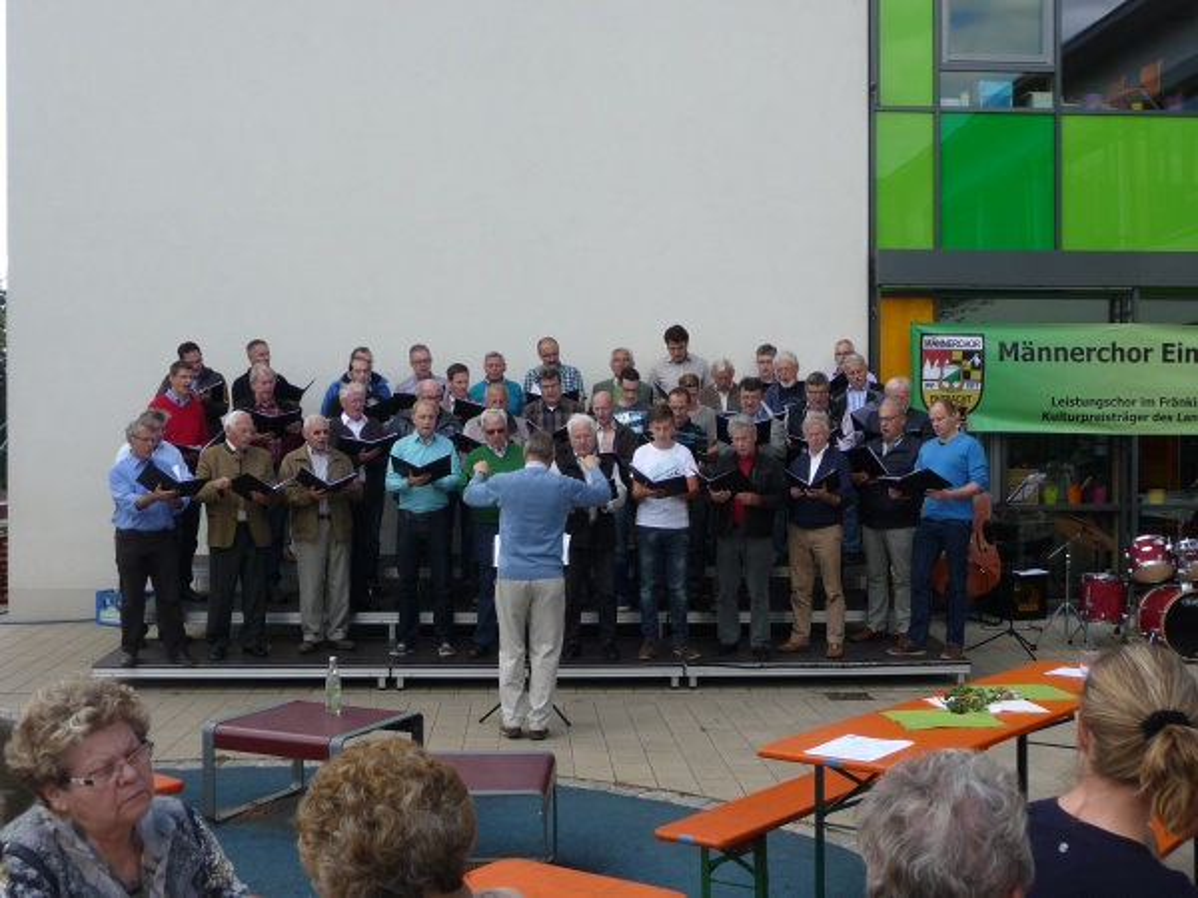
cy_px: 449
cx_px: 599
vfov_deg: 33.6
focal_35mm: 43
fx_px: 1488
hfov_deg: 43.9
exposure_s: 1/250
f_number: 4
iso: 100
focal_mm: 7.1
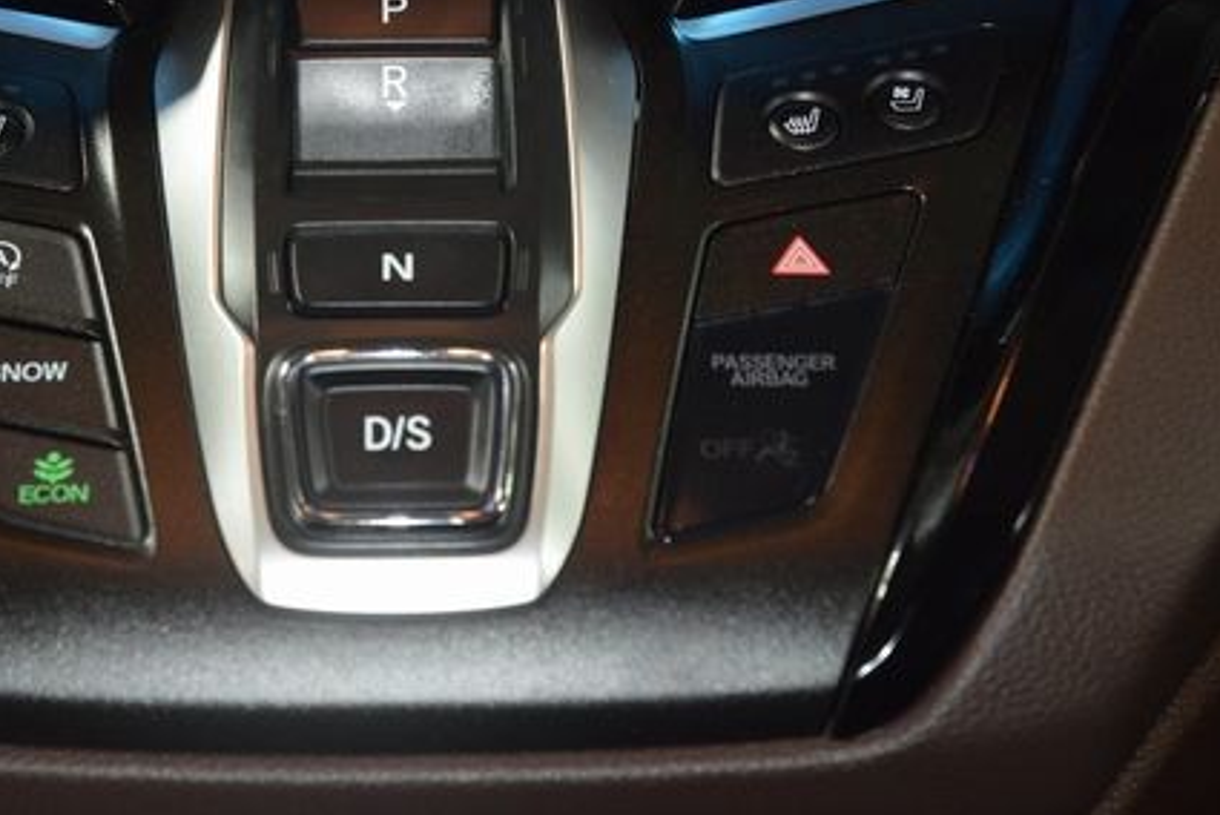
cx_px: 402
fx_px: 5358
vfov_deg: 8.7
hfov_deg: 13.0
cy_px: 214
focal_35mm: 158
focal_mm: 70
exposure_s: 1/50
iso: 2000
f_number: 4.5
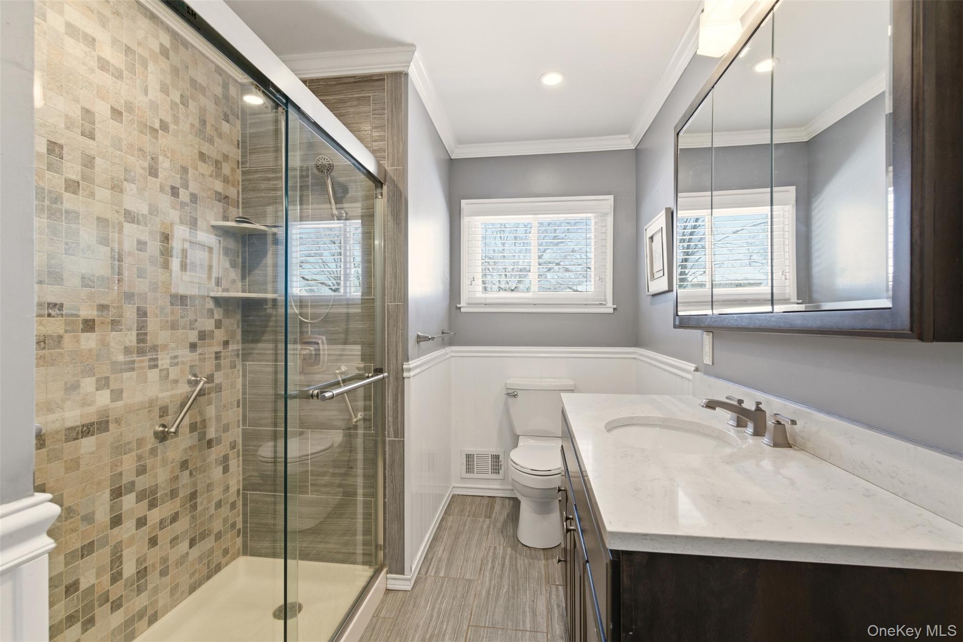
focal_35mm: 16
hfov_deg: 96.7
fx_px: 428
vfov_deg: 73.7
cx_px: 482
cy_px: 321
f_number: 9
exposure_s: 1/50
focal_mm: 16
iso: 250
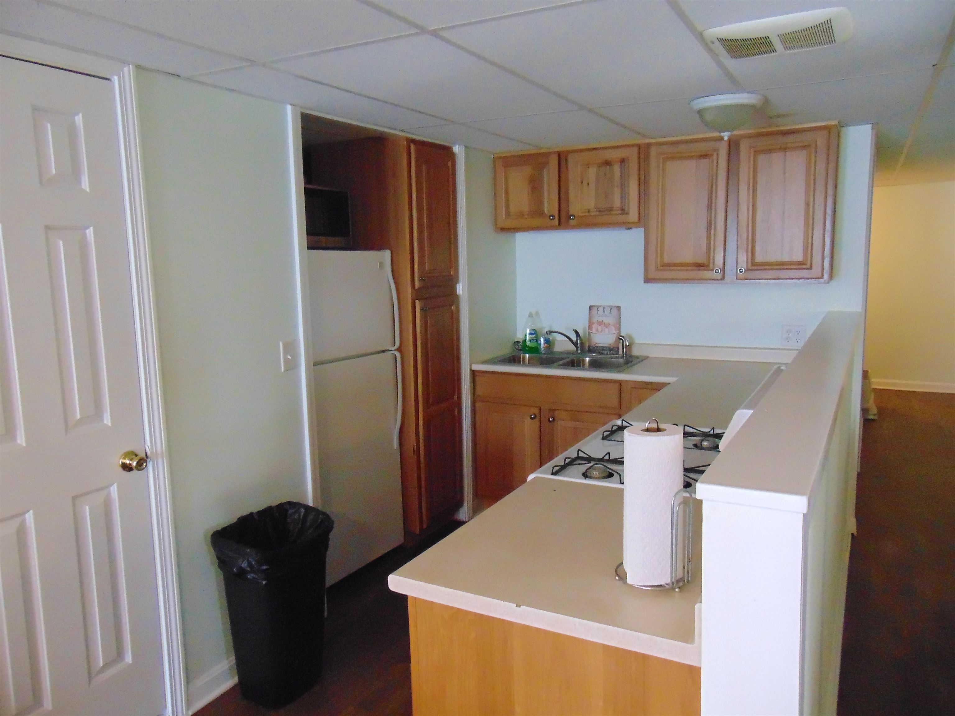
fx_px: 690
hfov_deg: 69.4
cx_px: 478
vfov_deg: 54.9
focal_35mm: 25
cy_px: 358
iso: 800
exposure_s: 1/50
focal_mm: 4.5
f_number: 3
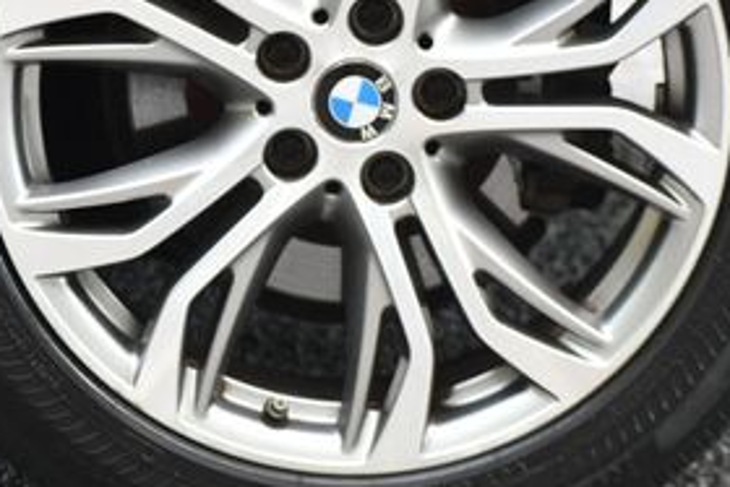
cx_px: 342
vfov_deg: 3.3
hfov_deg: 4.9
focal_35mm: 418
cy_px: 91
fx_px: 8480
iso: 2200
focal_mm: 122
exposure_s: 1/125
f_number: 4.8
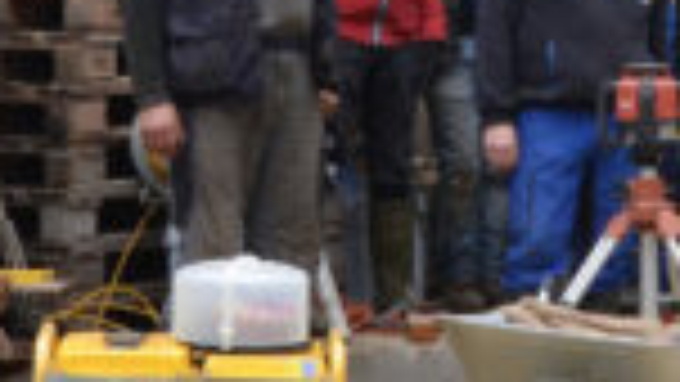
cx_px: 752
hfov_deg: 10.3
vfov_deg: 5.7
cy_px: -506
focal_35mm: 207
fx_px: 3733
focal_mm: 26
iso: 640
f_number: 9
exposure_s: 1/320
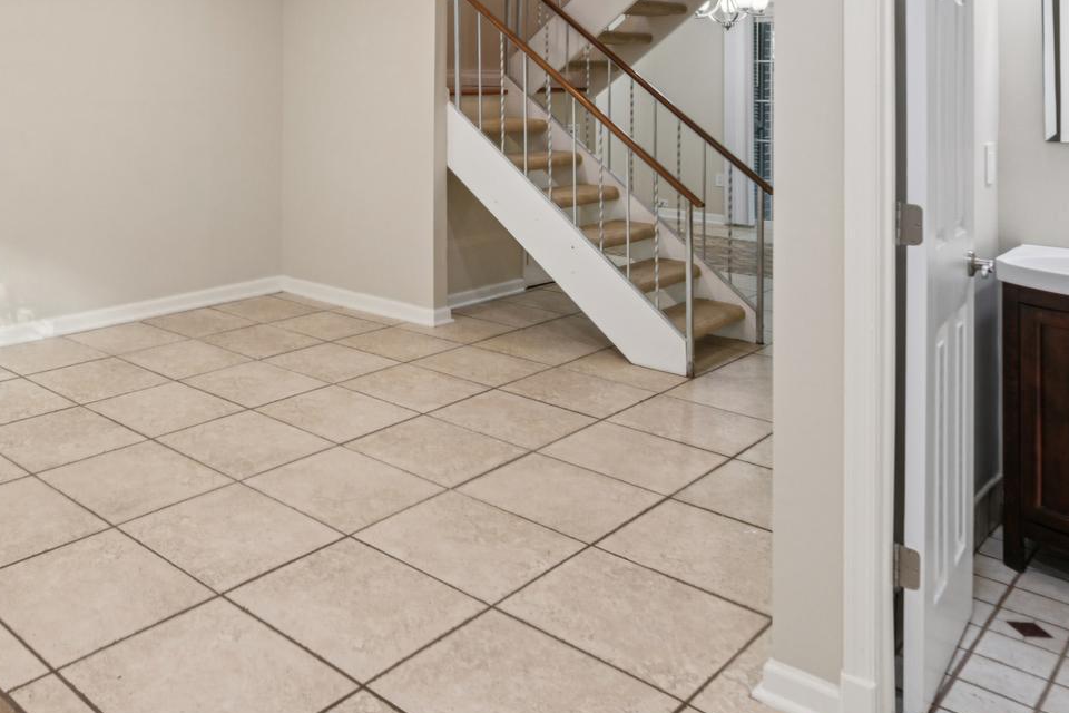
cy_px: 99
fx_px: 950
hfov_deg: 54.9
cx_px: 223
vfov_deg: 38.8
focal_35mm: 32
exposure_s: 1/15
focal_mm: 15
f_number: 8
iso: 250
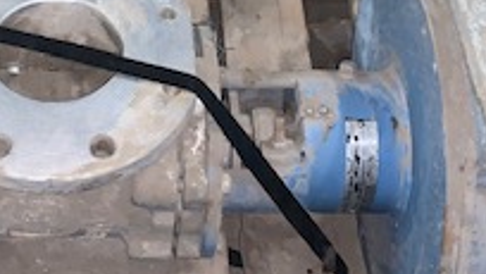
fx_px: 1148
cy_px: -138
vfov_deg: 12.9
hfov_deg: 23.8
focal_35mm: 89
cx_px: 148
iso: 100
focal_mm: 4.25
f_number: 1.8
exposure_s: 1/7
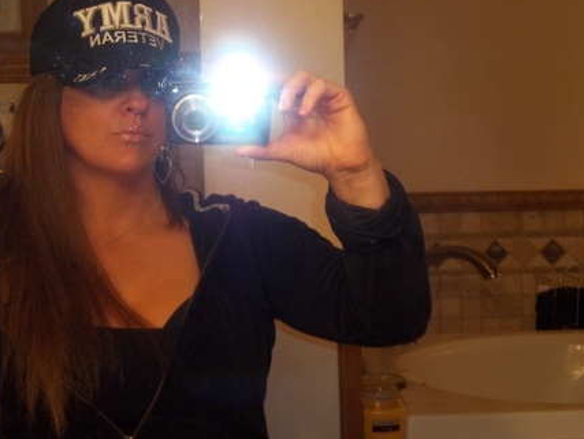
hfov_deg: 25.6
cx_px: 239
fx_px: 1283
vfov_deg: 19.4
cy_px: 282
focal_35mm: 76
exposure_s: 1/40
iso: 160
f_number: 5.34
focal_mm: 10.42
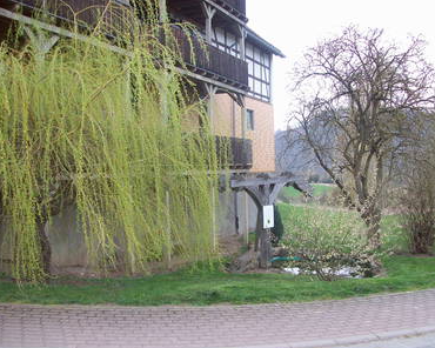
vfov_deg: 39.2
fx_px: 489
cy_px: 175
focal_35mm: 38
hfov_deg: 47.9
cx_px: 228
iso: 80
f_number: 2.7
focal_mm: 6
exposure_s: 1/87.3
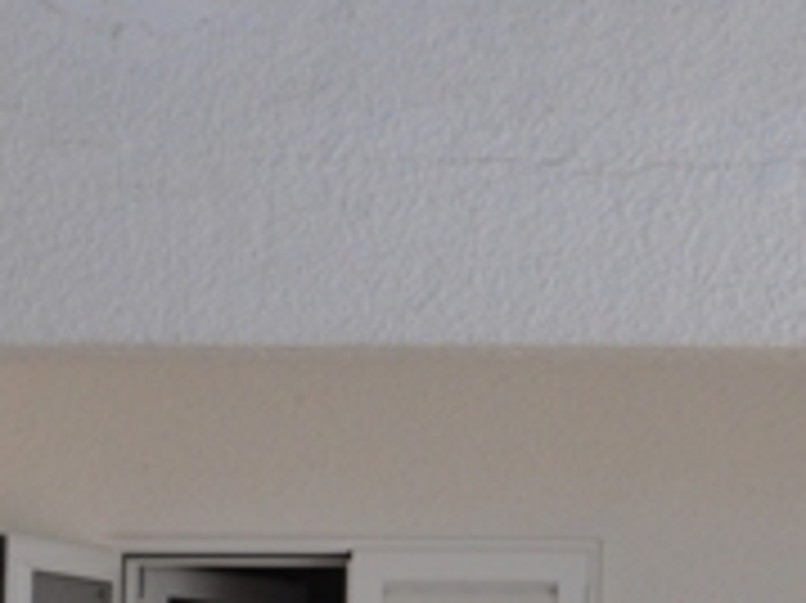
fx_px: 4979
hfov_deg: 9.0
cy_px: 495
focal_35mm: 214
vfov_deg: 6.9
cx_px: 1171
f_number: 14
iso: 200
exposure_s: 1/200
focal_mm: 26
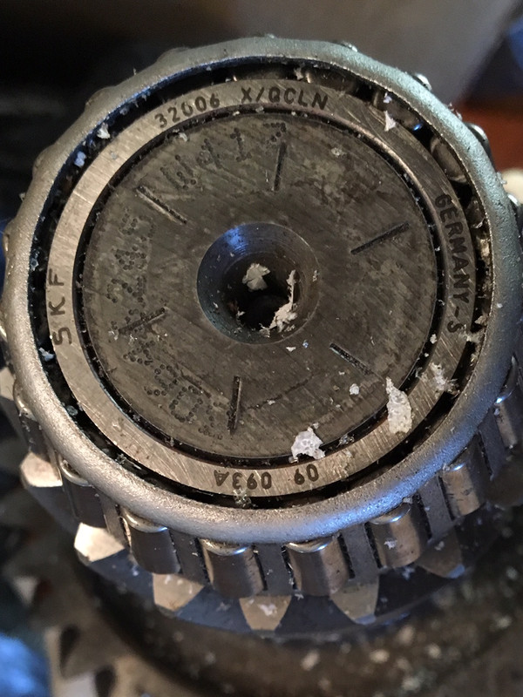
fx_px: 584
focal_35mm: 29
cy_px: 348
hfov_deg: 48.2
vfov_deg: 61.7
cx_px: 262
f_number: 2.2
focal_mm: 4.15
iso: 200
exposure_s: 1/24
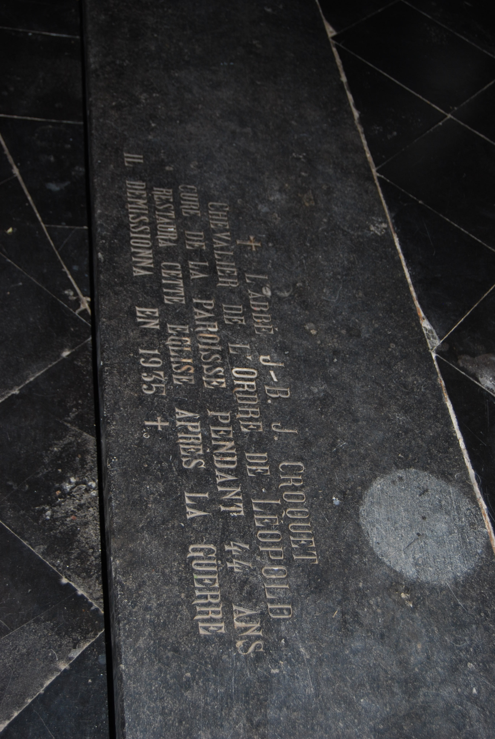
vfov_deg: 41.1
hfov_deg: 28.2
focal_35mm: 48
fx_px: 987
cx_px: 248
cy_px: 370
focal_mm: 32
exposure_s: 1/60
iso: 200
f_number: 4.5
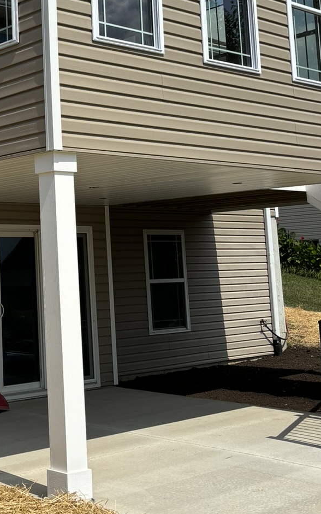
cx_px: -6
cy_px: 138
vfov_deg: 33.4
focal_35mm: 60
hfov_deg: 20.9
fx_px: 840
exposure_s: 1/5952
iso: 50
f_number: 1.6
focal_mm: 5.96
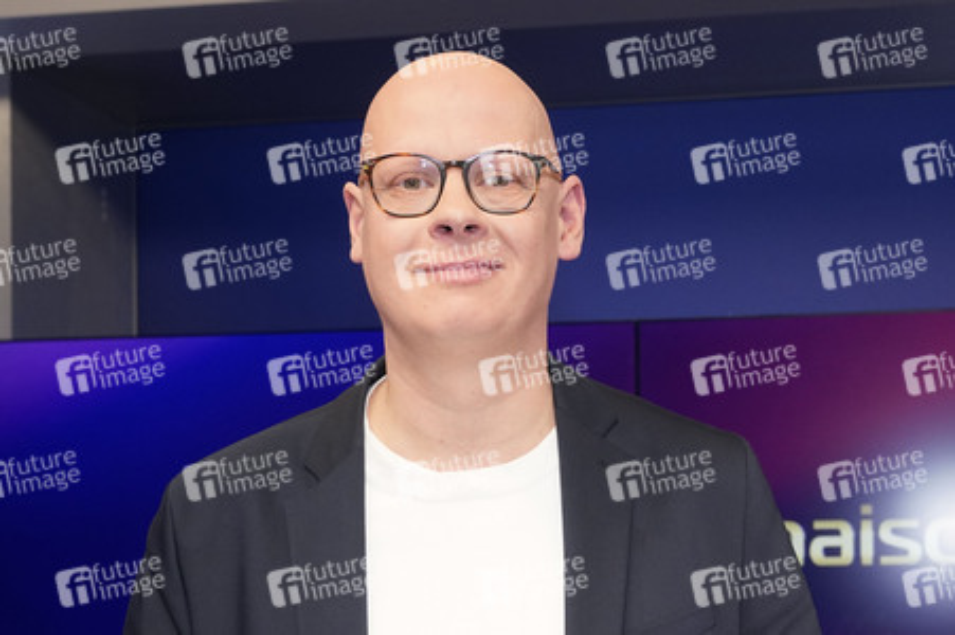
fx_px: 875
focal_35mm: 33
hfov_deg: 57.3
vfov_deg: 39.9
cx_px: 478
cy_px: 318
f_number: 5.6
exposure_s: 1/125
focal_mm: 33
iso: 2000
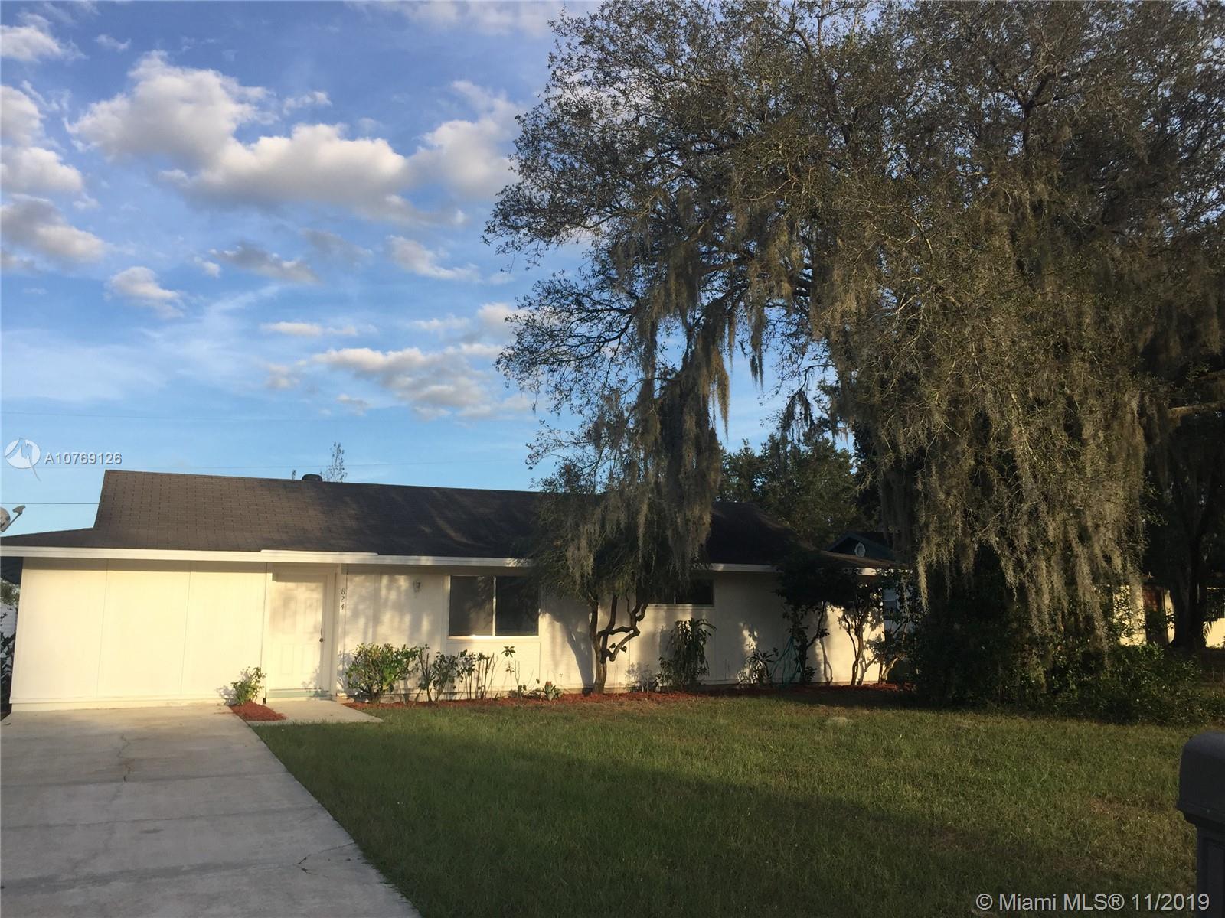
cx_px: 612
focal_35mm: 29
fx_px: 1026
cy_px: 459
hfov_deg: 61.7
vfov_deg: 48.2
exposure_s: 1/860
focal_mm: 4.15
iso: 32
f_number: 2.2
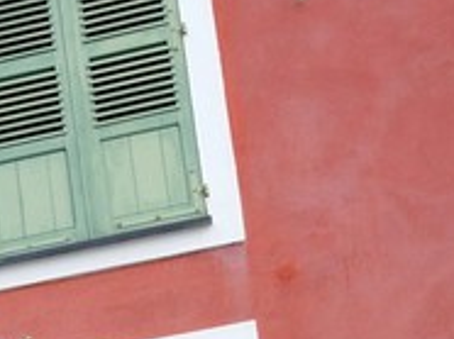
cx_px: -1272
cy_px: 1141
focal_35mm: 240
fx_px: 3144
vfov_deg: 5.6
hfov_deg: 6.7
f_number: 11
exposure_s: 1/125
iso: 200
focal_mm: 29
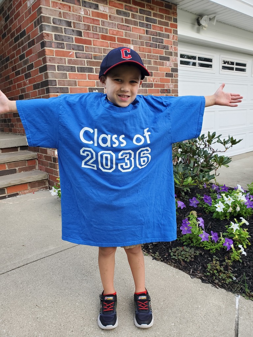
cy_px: 168
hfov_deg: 53.1
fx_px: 253
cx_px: 126
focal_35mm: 26
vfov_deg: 67.3
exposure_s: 1/129
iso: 50
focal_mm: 4.3
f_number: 2.4
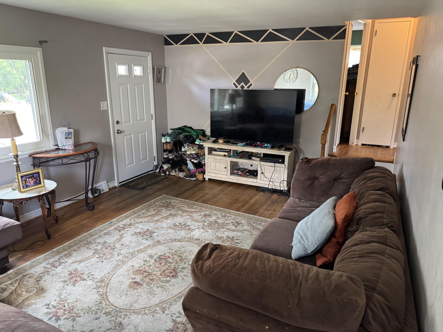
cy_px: 166
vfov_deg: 56.8
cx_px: 222
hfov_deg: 71.6
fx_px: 307
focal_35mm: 24
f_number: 1.78
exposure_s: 1/60
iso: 500
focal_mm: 6.76
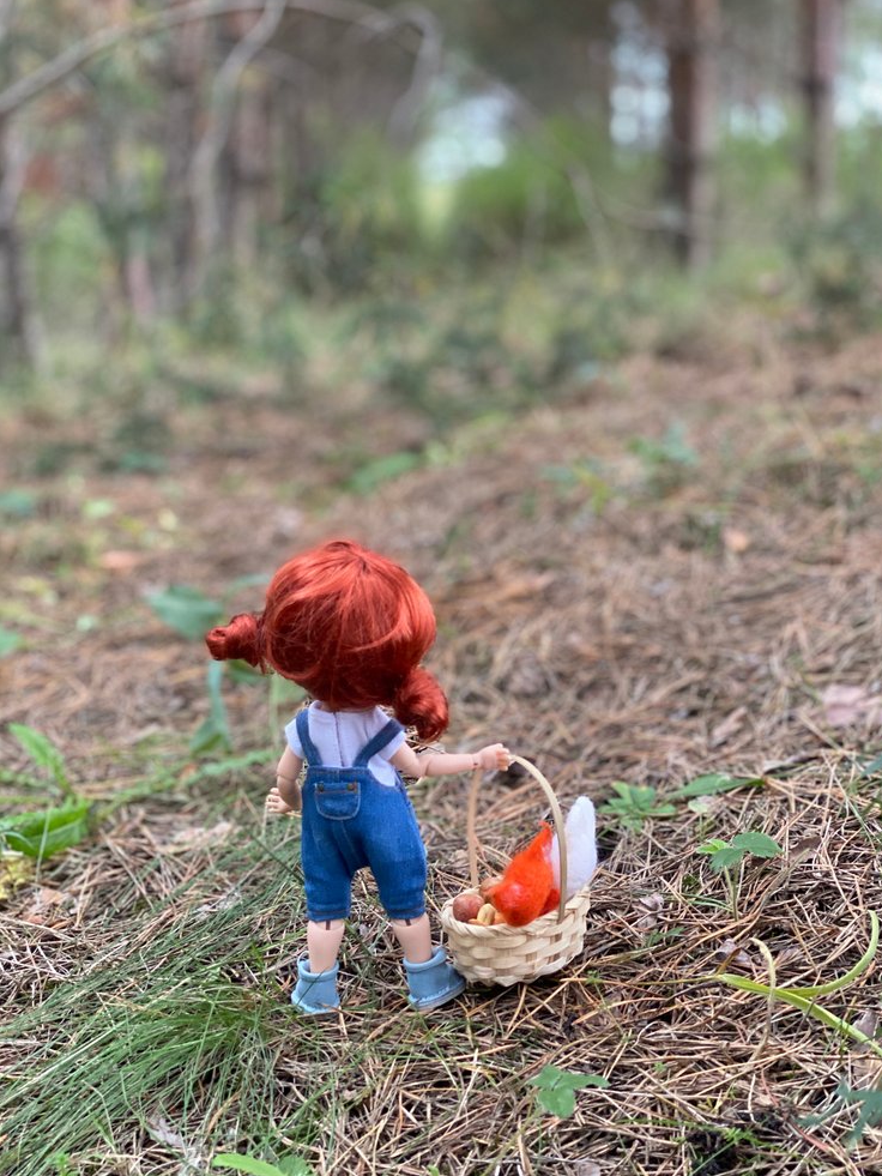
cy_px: 587
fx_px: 1800
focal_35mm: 53
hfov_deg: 27.5
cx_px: 447
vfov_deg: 36.2
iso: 250
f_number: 2
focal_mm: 6
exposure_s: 1/122
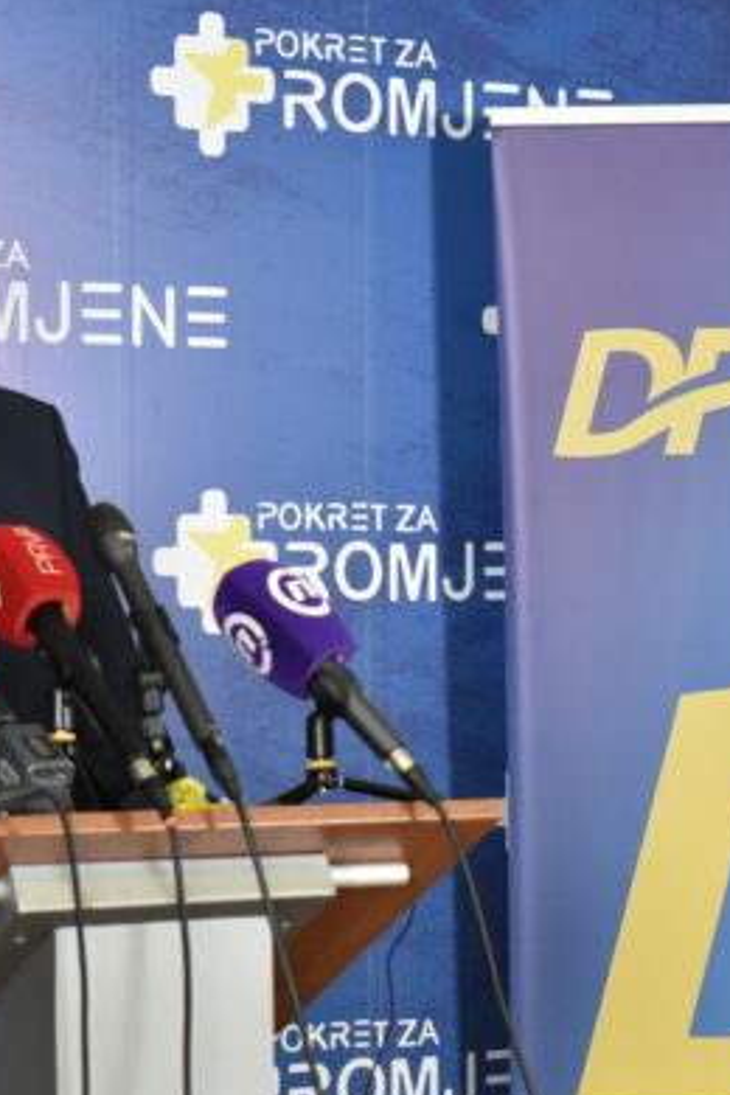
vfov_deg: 16.5
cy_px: 573
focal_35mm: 124
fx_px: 3771
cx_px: 278
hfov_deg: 11.1
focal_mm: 42
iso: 1600
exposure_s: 1/125
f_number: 5
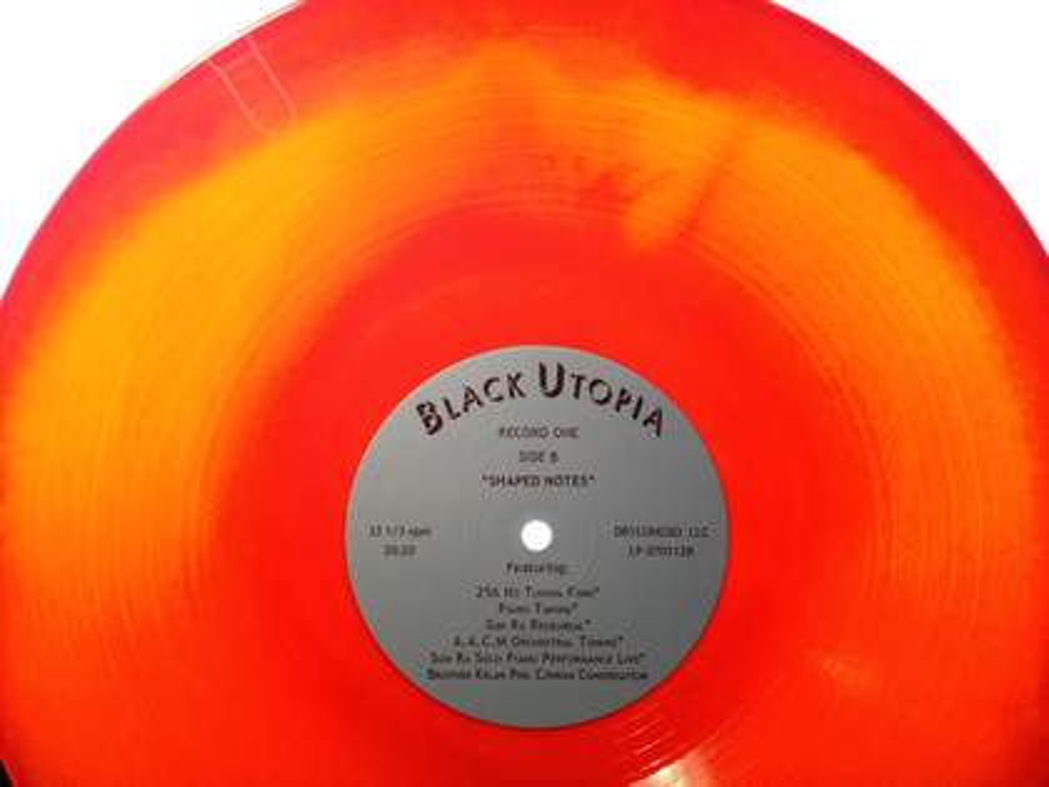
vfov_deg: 40.7
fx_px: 1061
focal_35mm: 35
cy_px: 394
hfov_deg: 52.6
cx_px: 524
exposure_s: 1/24
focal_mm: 4.28
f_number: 2.4
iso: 50
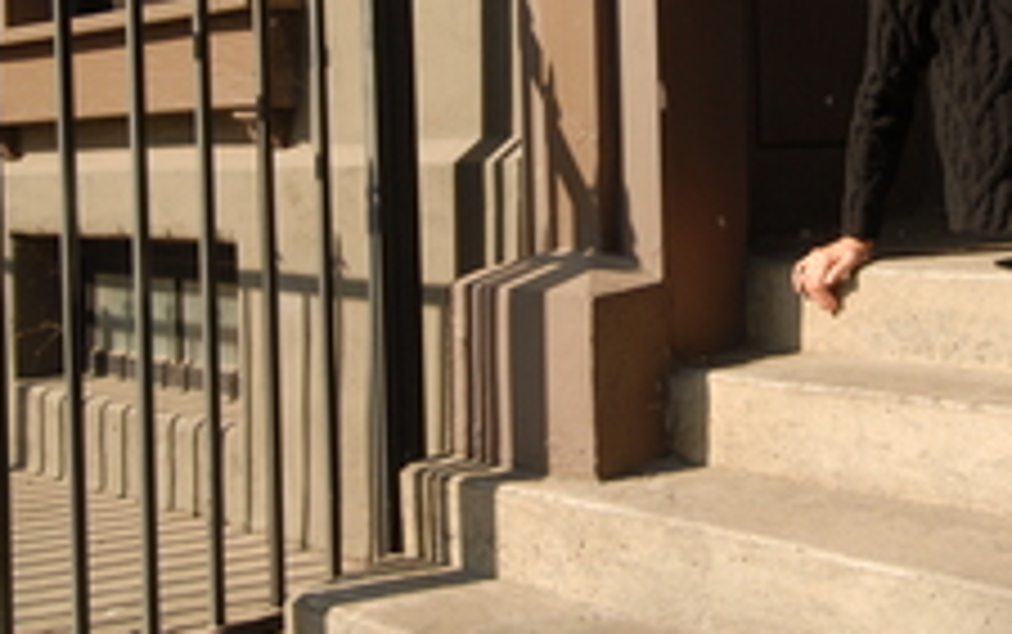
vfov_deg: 26.0
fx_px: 1352
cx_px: 729
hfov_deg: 40.1
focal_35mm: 49
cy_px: 153
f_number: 7.1
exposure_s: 1/180
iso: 125
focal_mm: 18
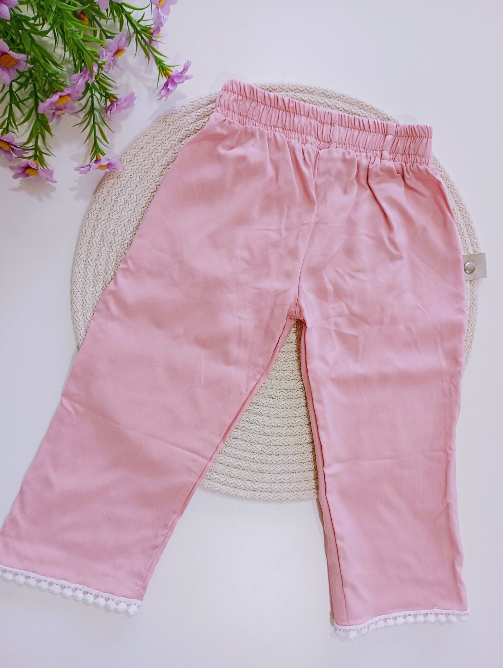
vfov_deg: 63.4
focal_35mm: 28
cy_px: 334
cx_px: 252
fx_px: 541
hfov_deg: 49.9
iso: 361
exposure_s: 1/33.3
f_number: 1.8
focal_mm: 4.27
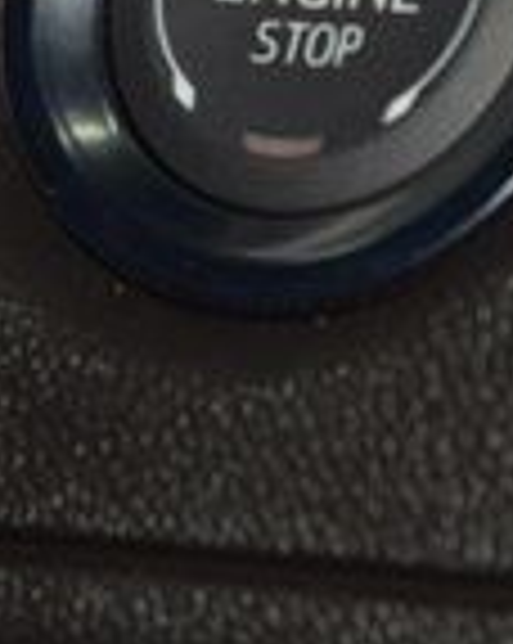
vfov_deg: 4.4
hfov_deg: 3.5
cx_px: 320
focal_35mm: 442
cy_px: -38
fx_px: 8406
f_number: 8
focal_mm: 70
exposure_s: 1/125
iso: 100
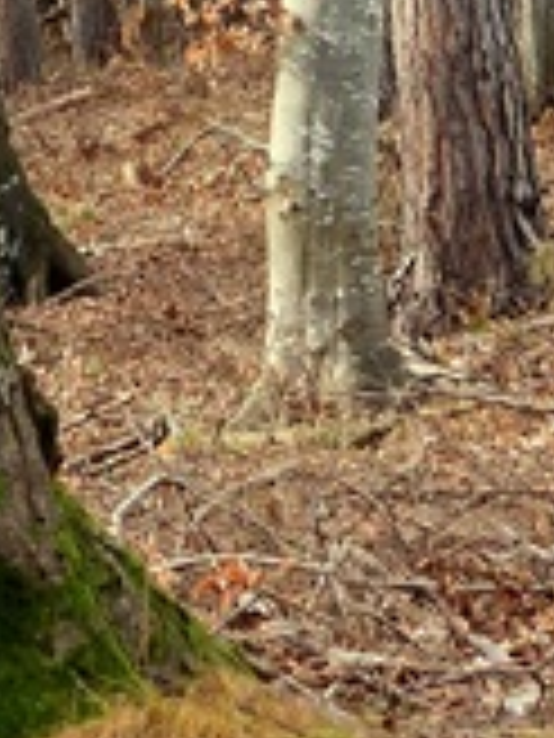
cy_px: -1012
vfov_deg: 5.3
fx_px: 7789
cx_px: -410
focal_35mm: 365
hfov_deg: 4.0
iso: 100
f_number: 3.5
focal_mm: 13.4
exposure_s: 1/100
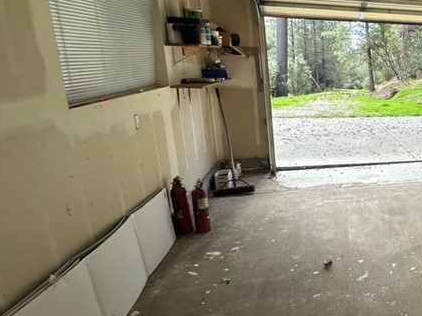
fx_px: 414
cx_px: 449
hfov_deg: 43.6
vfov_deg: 41.8
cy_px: 158
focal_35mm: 34
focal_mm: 2.22
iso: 40
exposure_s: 1/231
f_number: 2.2
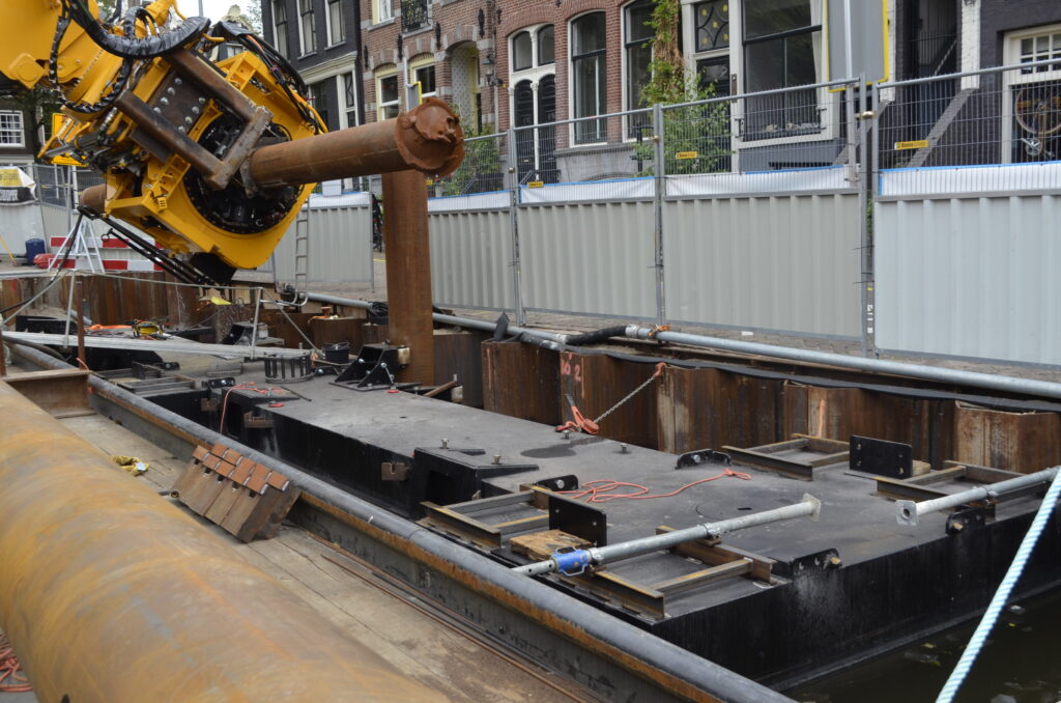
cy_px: 352
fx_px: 1059
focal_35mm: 36
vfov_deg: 36.7
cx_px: 530
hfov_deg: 53.2
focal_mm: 24
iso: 200
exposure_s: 1/200
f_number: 7.1
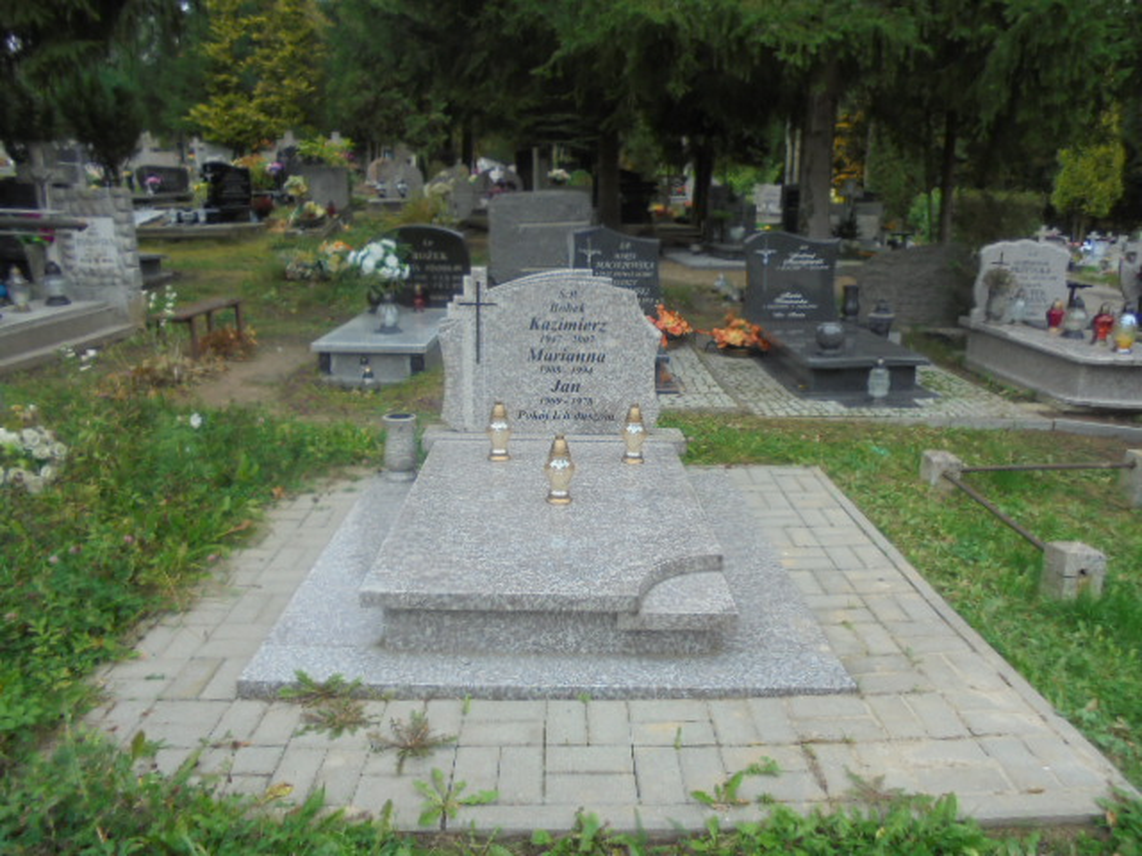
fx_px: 858
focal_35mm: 26
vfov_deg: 53.1
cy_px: 428
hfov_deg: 67.3
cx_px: 571
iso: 100
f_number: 3.5
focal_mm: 4.6
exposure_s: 1/80
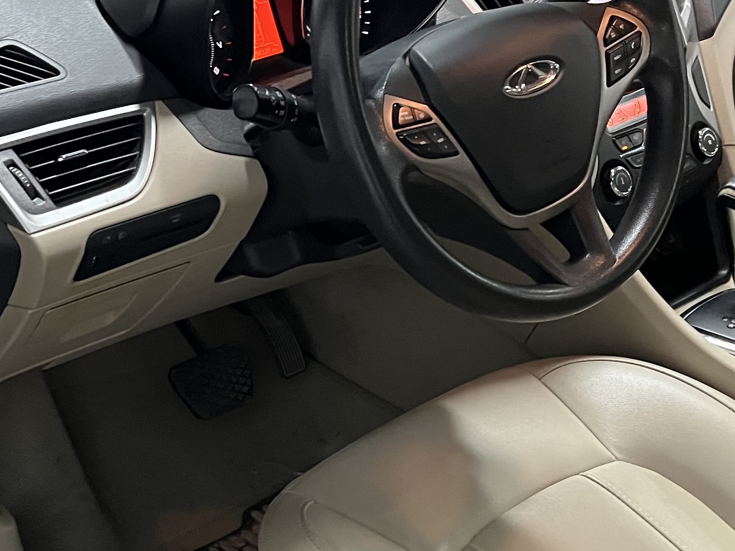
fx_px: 1295
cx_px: 301
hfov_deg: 31.6
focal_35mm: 61
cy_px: 395
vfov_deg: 23.8
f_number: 1.6
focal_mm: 5.1
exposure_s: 1/40
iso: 640
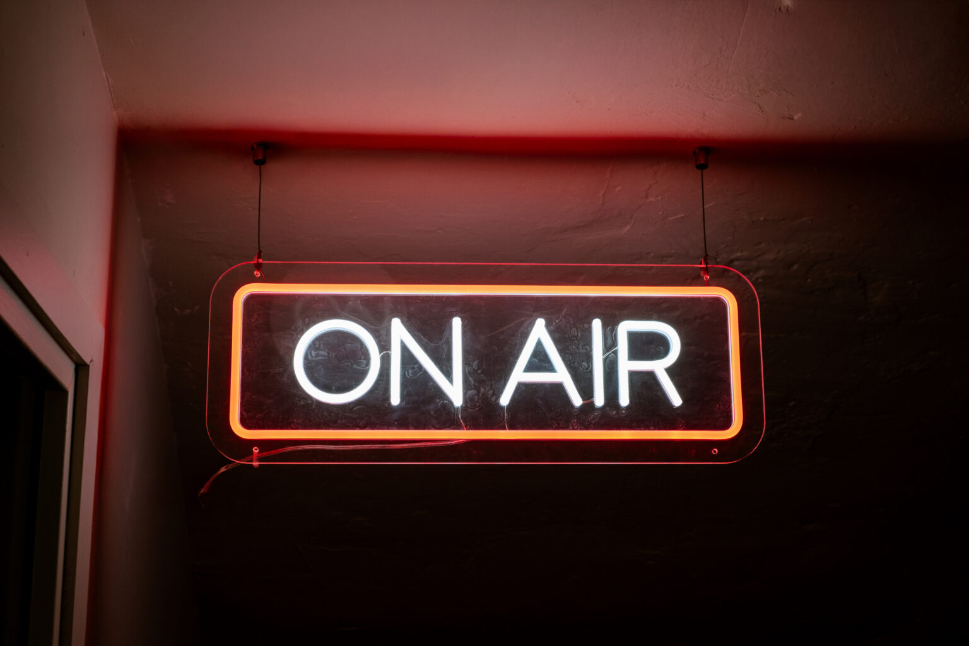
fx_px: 1426
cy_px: 323
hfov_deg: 37.5
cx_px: 484
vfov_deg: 25.5
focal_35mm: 53
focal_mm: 35
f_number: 5.6
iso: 640
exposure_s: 1/160
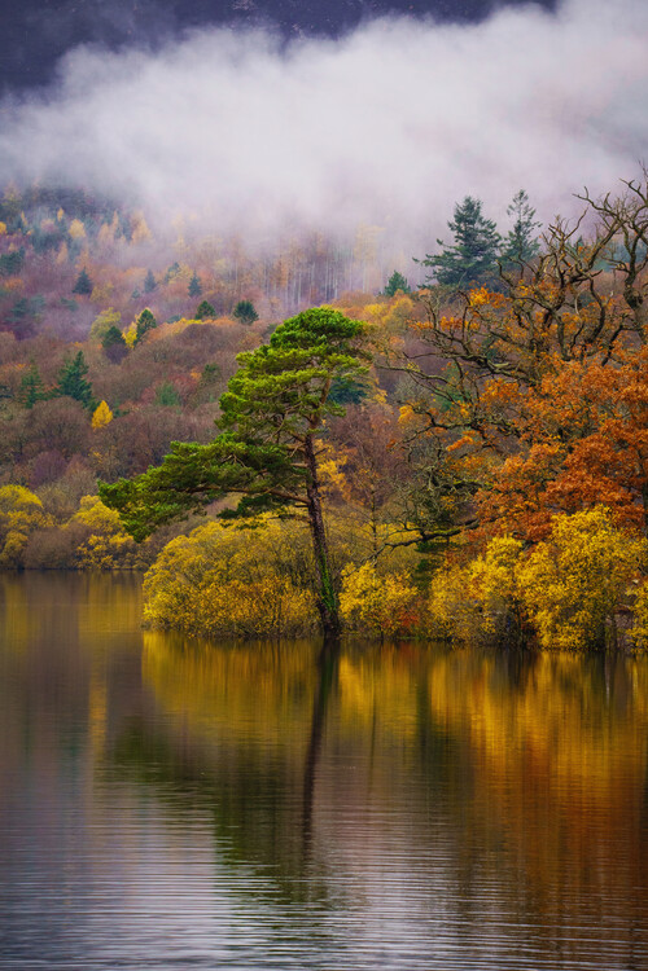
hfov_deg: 5.7
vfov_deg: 8.5
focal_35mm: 243
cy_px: 486
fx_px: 6558
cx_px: 324
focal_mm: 242.9
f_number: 11
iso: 800
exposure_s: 1/250
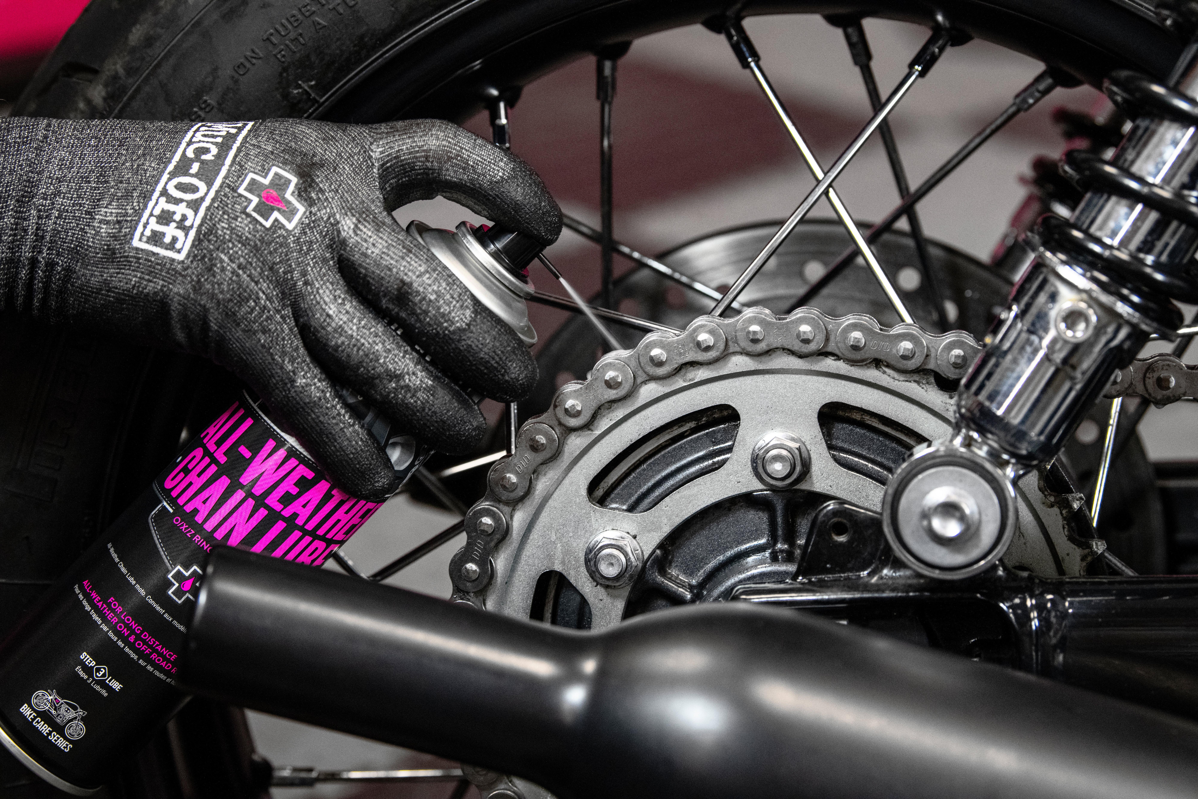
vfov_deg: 13.4
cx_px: 599
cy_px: 400
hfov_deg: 20.0
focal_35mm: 102
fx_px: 3394
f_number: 5.6
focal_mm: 102
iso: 2500
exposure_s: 1/160
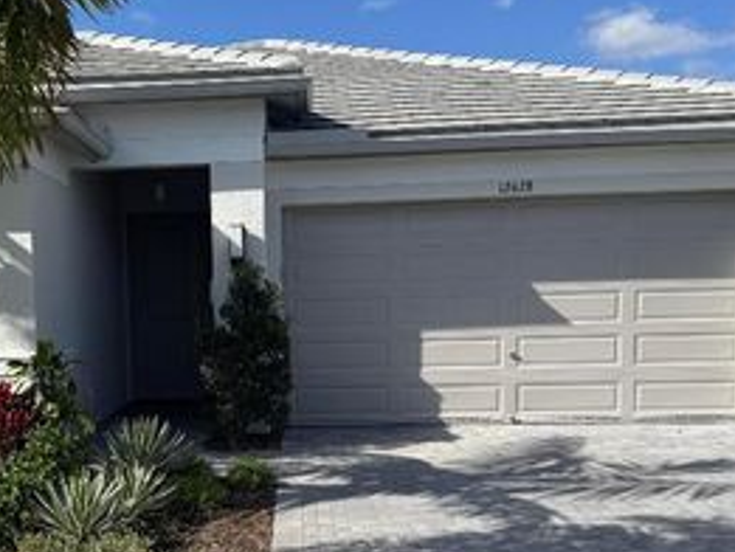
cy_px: 399
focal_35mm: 46
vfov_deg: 31.1
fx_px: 977
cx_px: 222
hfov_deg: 40.5
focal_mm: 6.76
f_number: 1.78
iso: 80
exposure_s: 1/4405
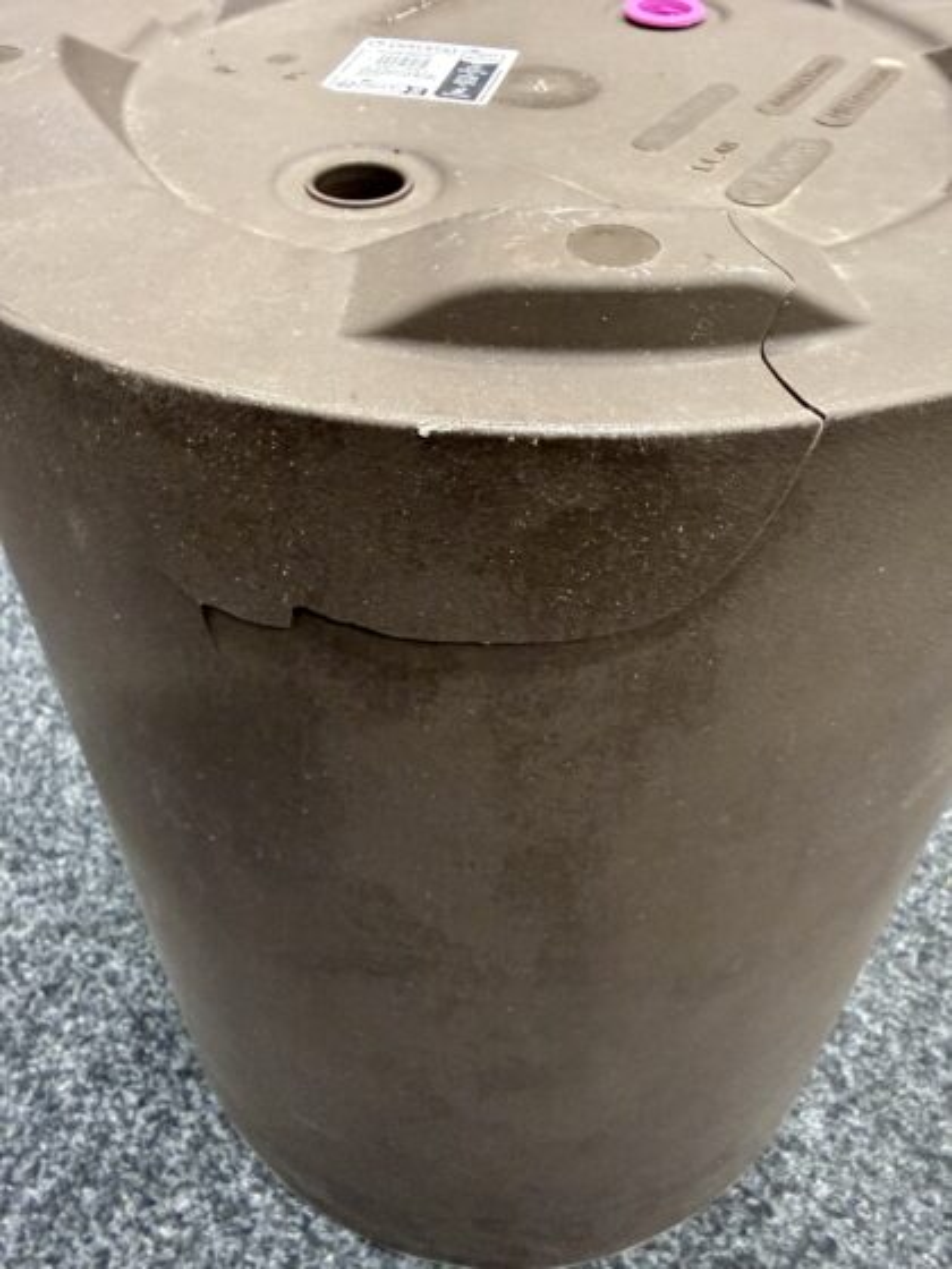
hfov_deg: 56.8
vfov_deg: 71.6
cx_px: 476
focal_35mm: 24
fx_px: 880
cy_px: 634
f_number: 2.2
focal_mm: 2.22
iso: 640
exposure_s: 1/50
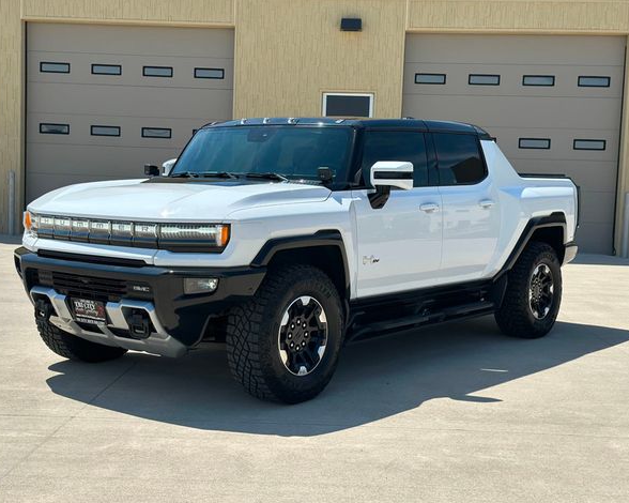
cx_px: 294
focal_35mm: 51
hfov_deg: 36.7
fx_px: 949
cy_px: 255
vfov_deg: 29.7
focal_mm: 6.86
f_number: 1.78
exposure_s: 1/5556
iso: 100
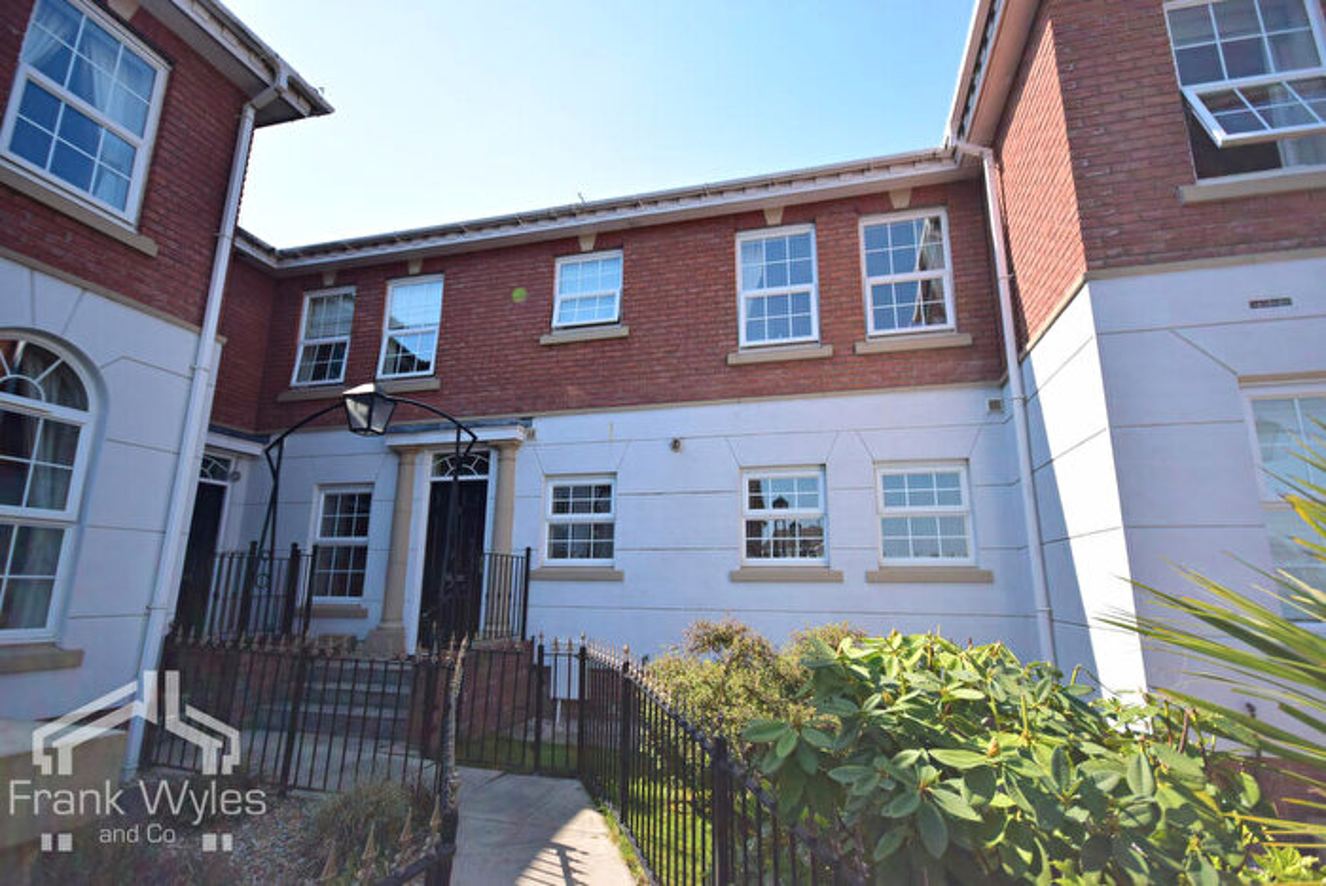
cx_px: 663
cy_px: 443
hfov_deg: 92.4
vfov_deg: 69.8
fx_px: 636
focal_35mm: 17
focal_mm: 11.5
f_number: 5
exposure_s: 1/1600
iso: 400
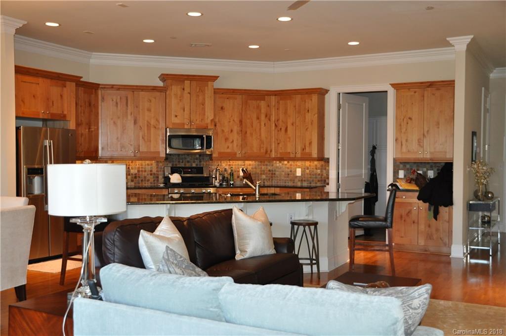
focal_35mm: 40
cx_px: 253
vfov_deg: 32.9
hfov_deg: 48.0
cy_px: 168
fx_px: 568
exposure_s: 1/60
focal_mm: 27
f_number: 3.8
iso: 800
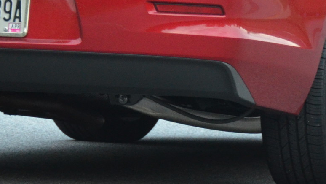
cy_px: -67
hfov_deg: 3.8
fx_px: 4903
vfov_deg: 2.1
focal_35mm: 567
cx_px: 206
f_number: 5.3
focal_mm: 112
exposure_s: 1/60
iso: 1600
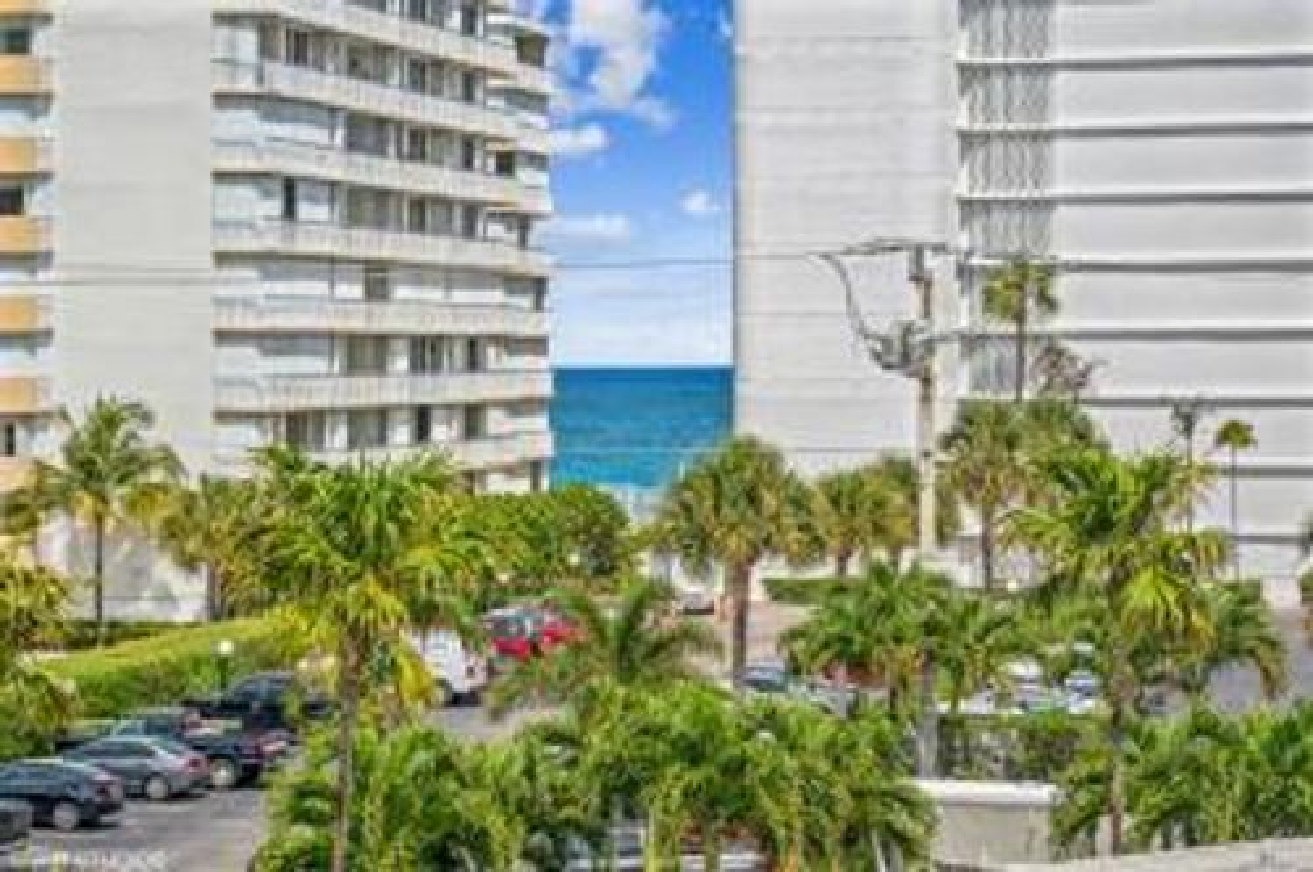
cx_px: 656
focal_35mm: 120
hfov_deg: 17.1
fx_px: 4371
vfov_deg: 11.4
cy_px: 436
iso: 100
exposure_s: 1/250
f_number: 11
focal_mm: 120
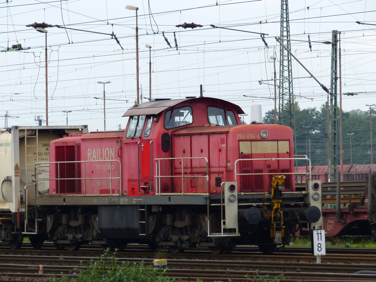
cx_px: 188
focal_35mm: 323
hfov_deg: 6.1
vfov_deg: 4.6
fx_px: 3508
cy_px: 141
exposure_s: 1/500
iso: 160
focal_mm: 58.2
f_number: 2.8
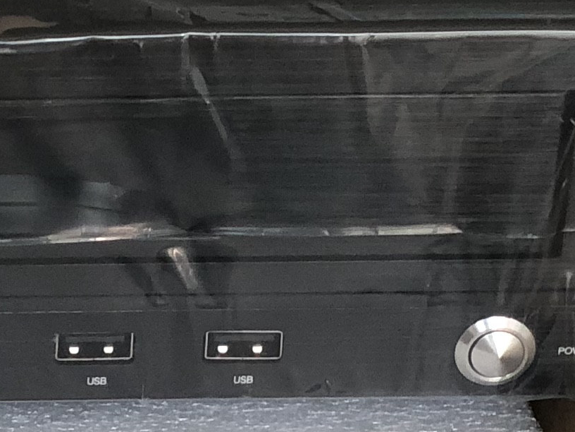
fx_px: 4269
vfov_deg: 5.7
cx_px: -580
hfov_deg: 7.4
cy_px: -121
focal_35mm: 257
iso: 50
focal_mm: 6
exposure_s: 1/50
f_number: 2.4
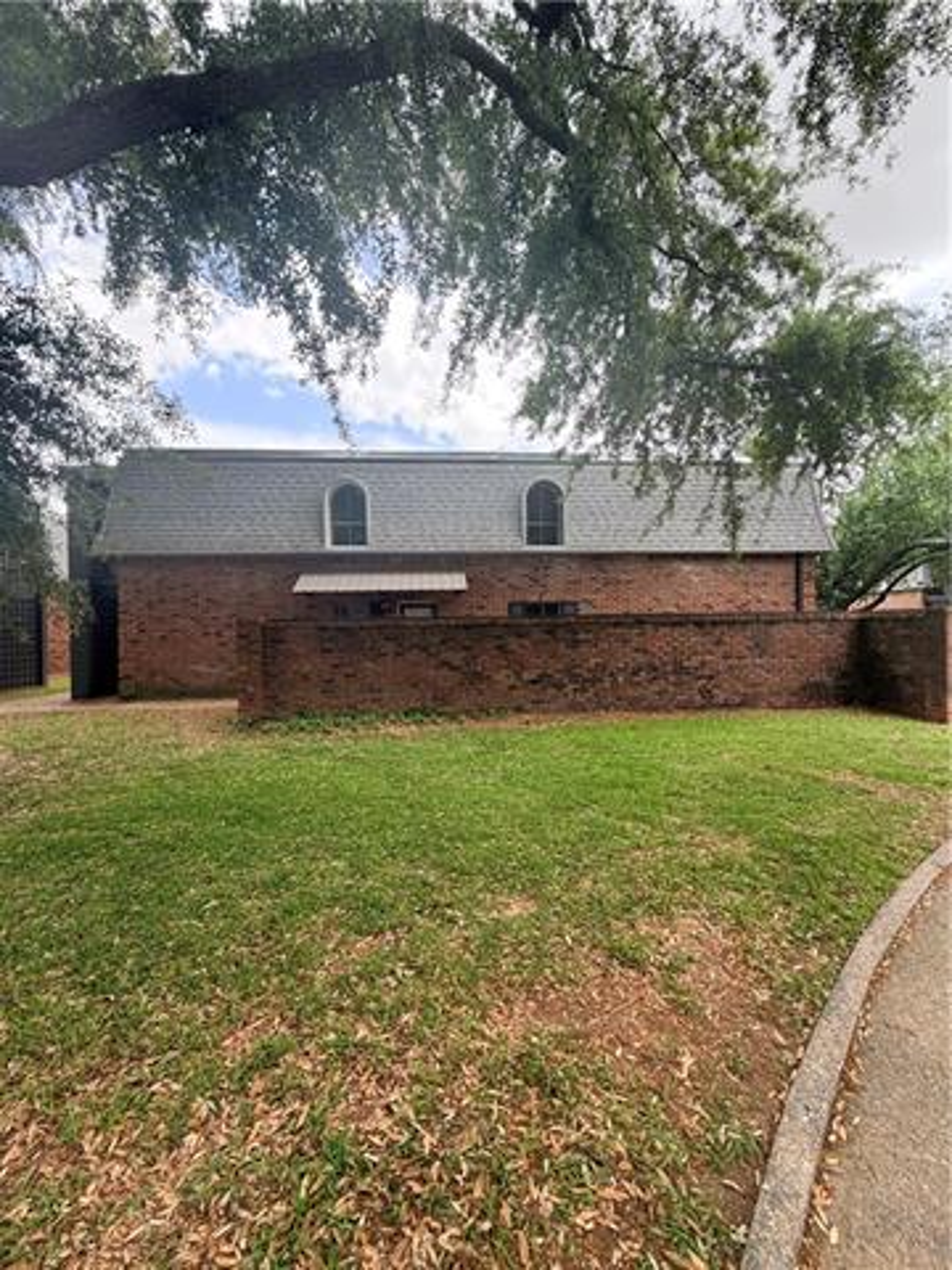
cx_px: 476
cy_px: 635
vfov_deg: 102.1
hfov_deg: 85.7
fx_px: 513
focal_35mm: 14
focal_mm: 2.22
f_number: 2.2
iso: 50
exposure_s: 1/390
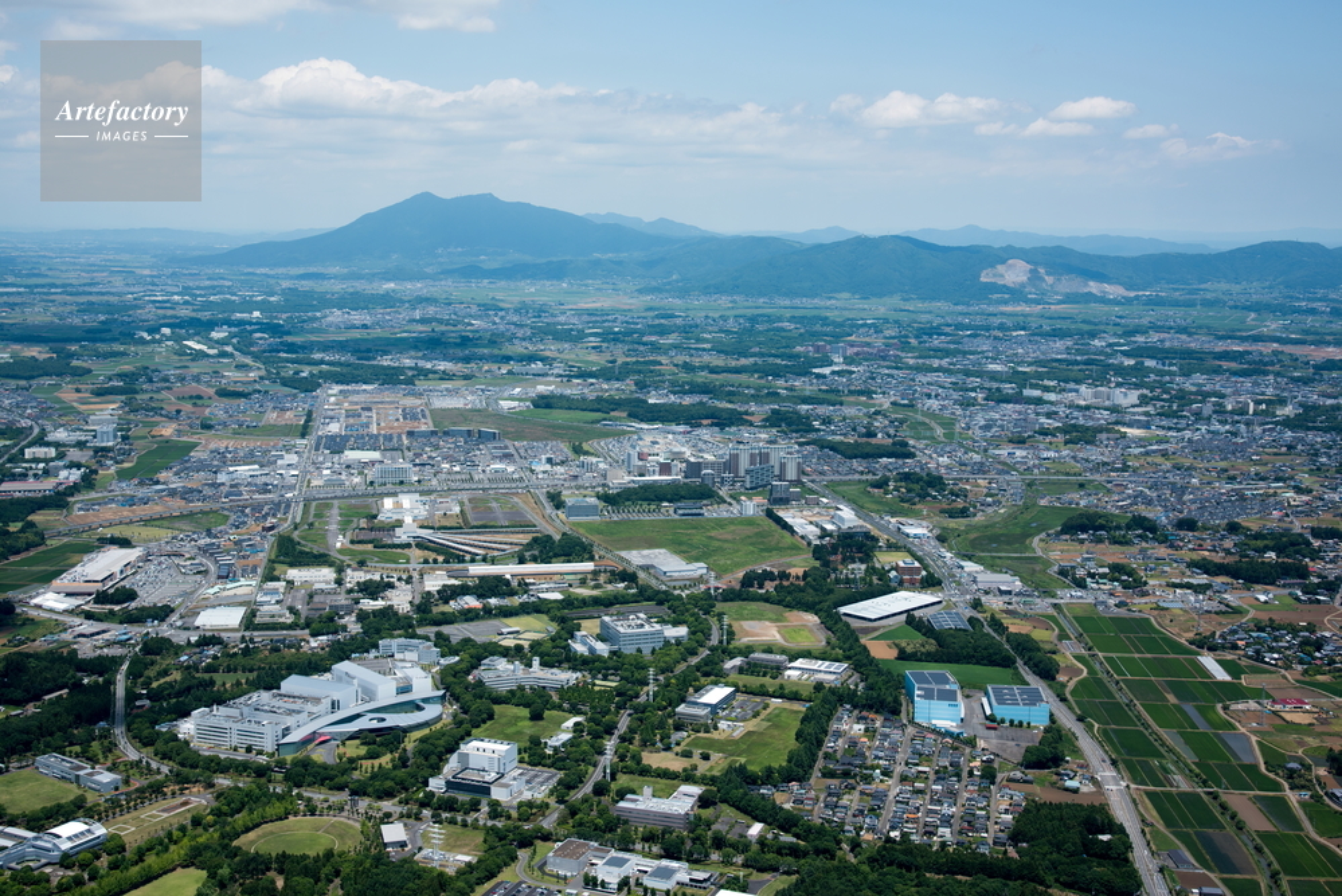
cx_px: 671
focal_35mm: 40
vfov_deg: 33.4
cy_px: 448
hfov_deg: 48.4
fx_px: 1492
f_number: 8
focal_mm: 40
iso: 100
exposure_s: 1/400
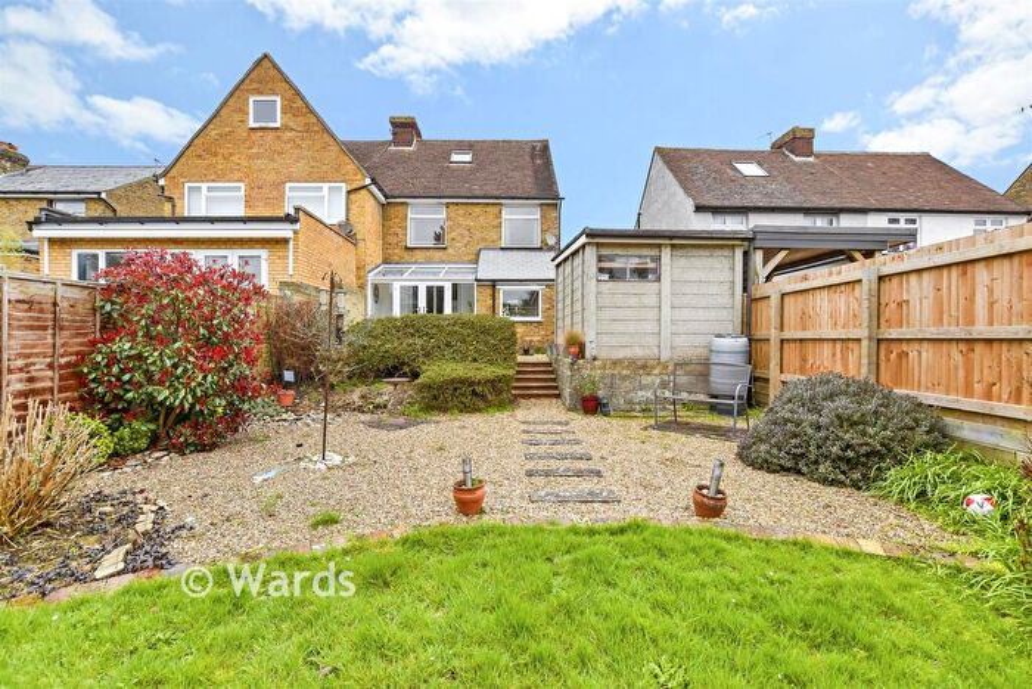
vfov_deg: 77.4
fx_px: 430
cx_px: 516
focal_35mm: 15
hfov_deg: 100.4
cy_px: 344
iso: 320
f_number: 8
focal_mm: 10
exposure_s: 1/250
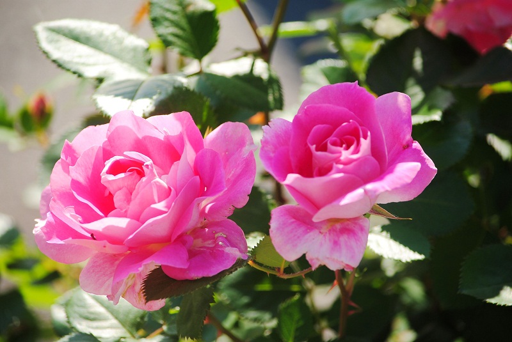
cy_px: 171
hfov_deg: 10.5
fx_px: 2776
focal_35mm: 195
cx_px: 256
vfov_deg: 7.1
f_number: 5
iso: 100
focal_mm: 130
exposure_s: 1/200
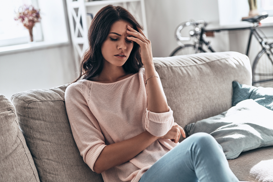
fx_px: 455
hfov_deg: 33.4
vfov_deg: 22.6
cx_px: 136
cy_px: 91
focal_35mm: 60
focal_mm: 60
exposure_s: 1/250
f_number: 3.2
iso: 320
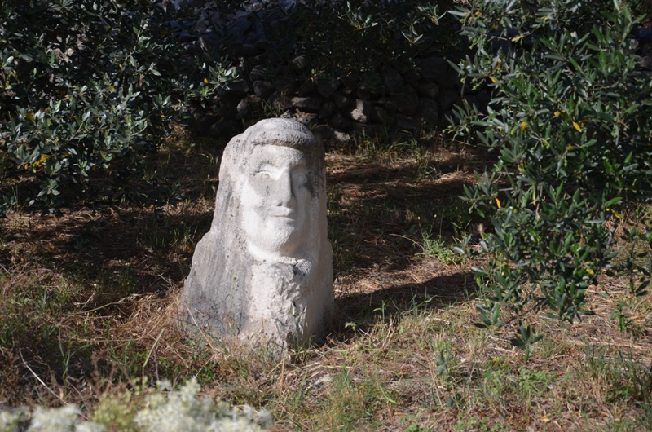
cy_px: 216
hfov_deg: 22.0
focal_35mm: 93
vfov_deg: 14.6
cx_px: 326
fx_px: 1681
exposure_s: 1/200
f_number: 7.1
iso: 100
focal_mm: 62
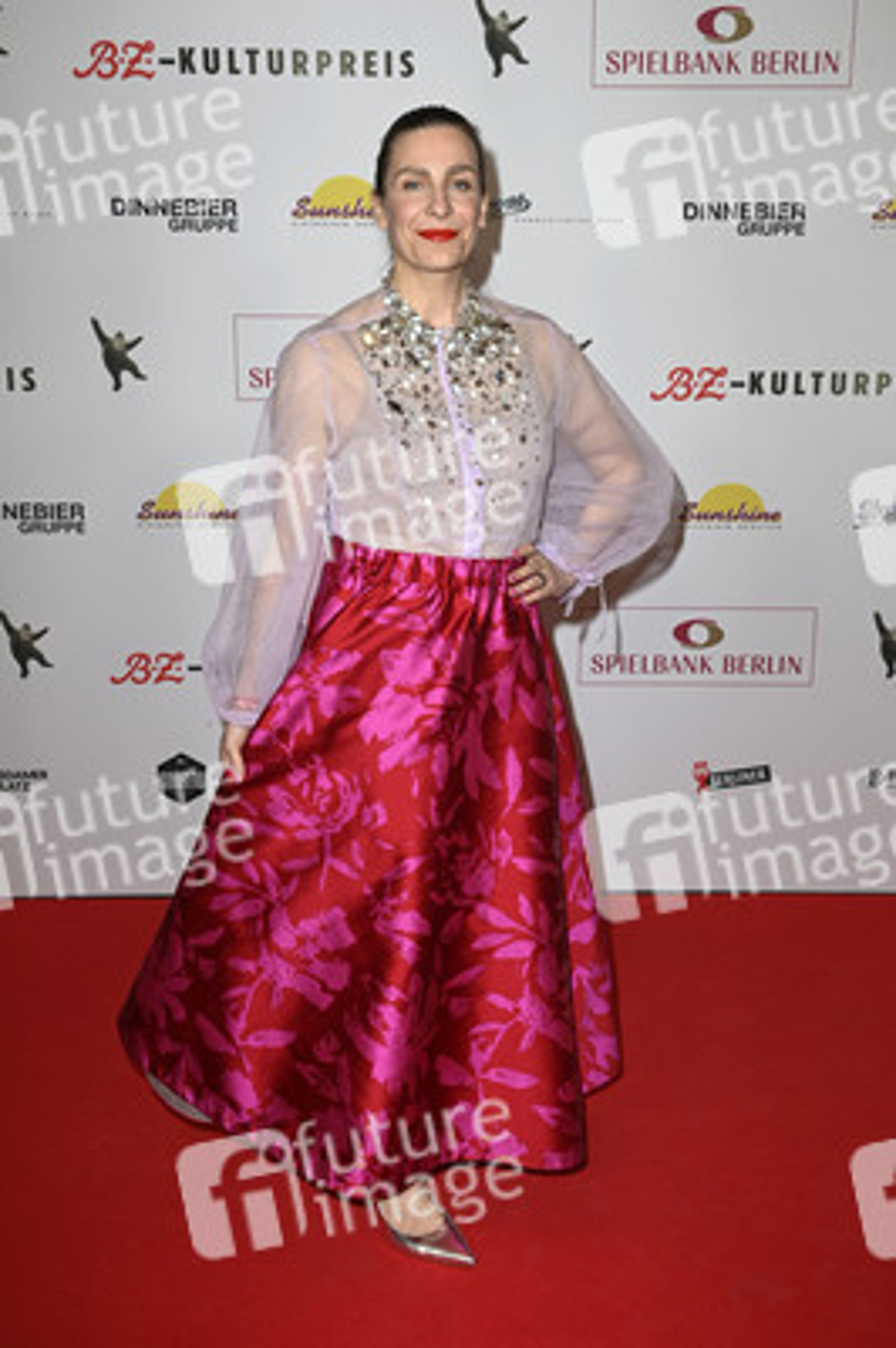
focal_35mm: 38
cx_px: 448
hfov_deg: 35.0
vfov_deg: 50.7
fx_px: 1421
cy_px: 674
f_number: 5.6
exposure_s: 1/250
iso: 500
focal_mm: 38
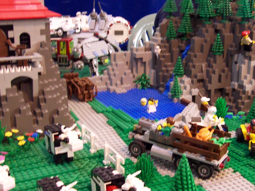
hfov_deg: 34.5
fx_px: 405
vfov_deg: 26.5
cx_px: 178
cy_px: 104
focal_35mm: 55
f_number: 2.8
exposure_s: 1/20
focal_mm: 5.6
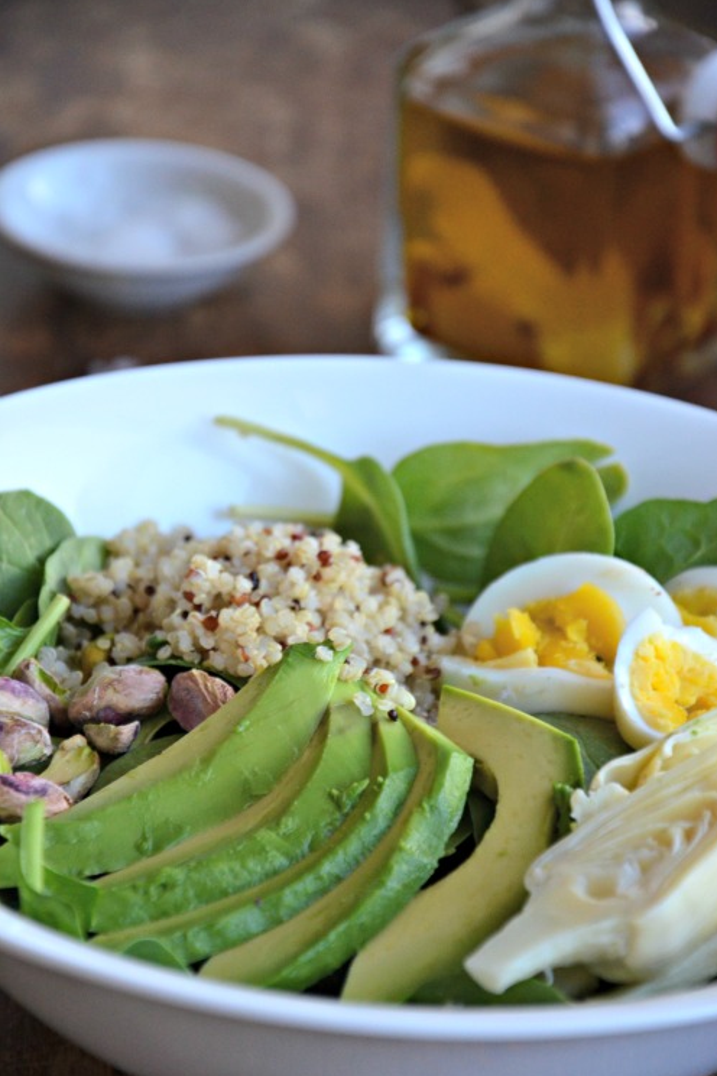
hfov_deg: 8.6
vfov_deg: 12.9
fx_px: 4765
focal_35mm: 160
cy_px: 540
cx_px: 360
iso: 1400
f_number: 5.6
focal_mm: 105
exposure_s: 1/125
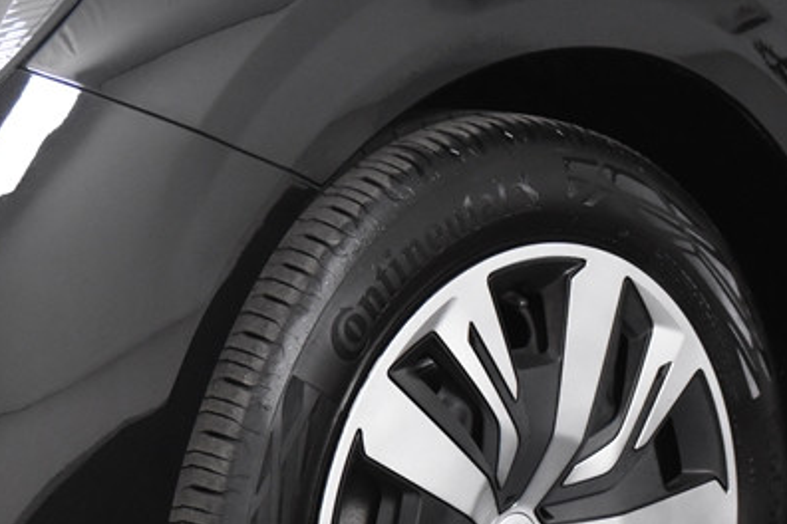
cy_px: 424
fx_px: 3388
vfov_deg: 8.8
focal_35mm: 155
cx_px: -169
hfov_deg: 12.9
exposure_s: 1/60
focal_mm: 40
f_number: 3.5
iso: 2200
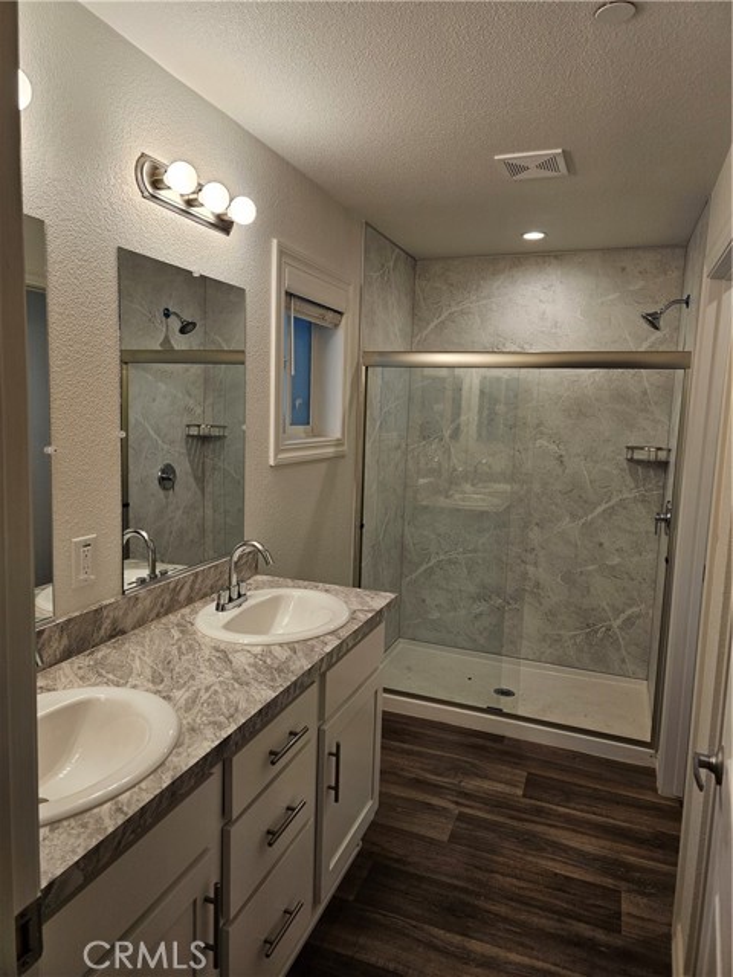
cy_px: 488
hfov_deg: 58.9
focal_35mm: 23
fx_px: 649
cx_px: 366
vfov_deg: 73.9
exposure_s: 1/120
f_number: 1.7
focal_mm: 6.3
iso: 80
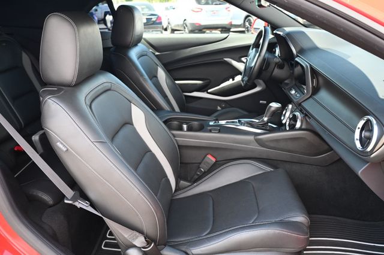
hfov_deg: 63.2
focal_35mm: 29
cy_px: 128
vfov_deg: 44.6
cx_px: 192
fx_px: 312
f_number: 3.8
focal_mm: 19.5
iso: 640
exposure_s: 1/125
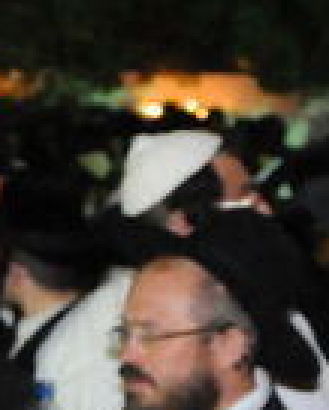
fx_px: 3088
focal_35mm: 254
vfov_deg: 7.6
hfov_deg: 5.5
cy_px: 323
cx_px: -896
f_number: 4.5
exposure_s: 1/40
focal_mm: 24
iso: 3200
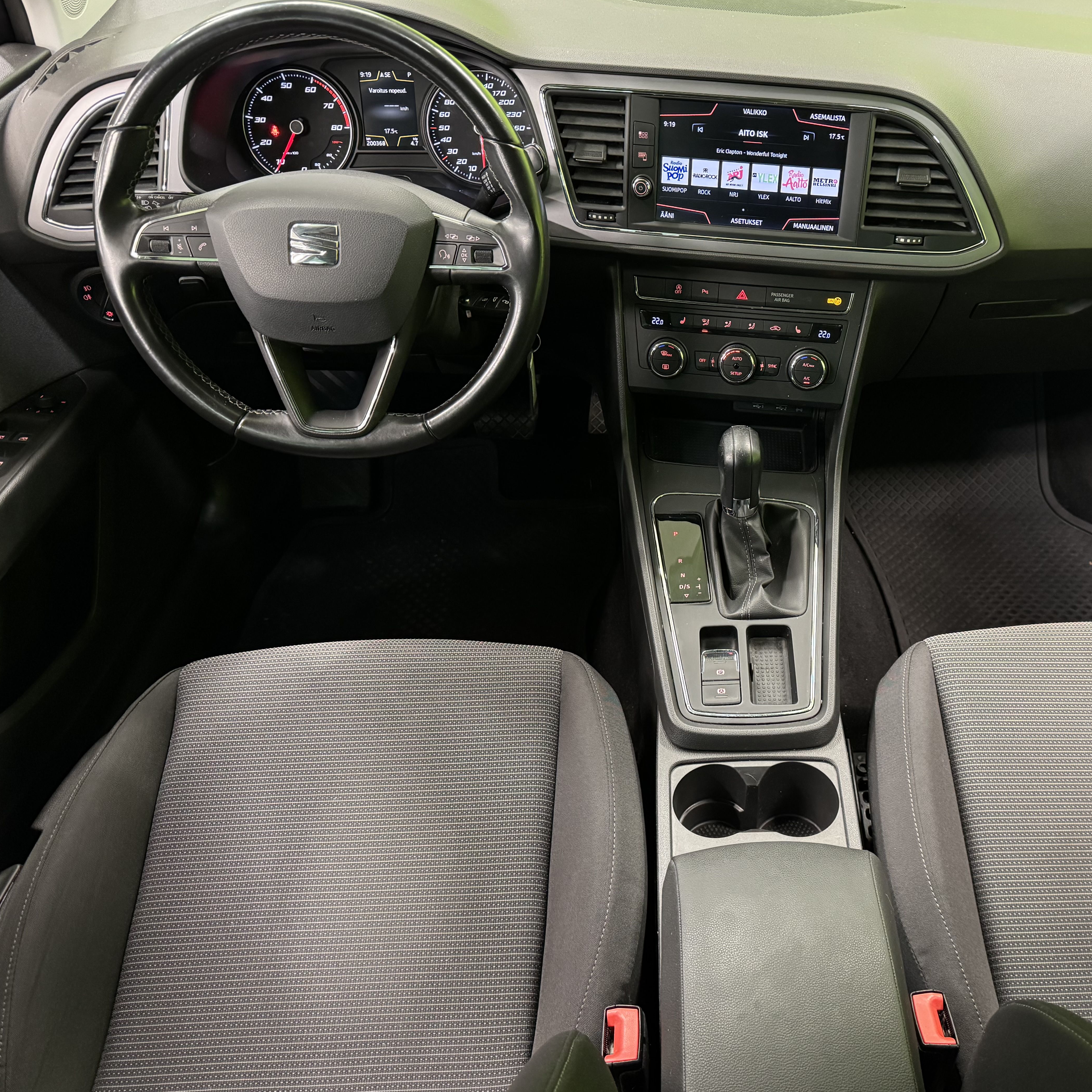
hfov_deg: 54.6
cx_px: 716
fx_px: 1035
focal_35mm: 29
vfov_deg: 55.6
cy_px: 550
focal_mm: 6.76
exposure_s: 1/33
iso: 800
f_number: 1.78
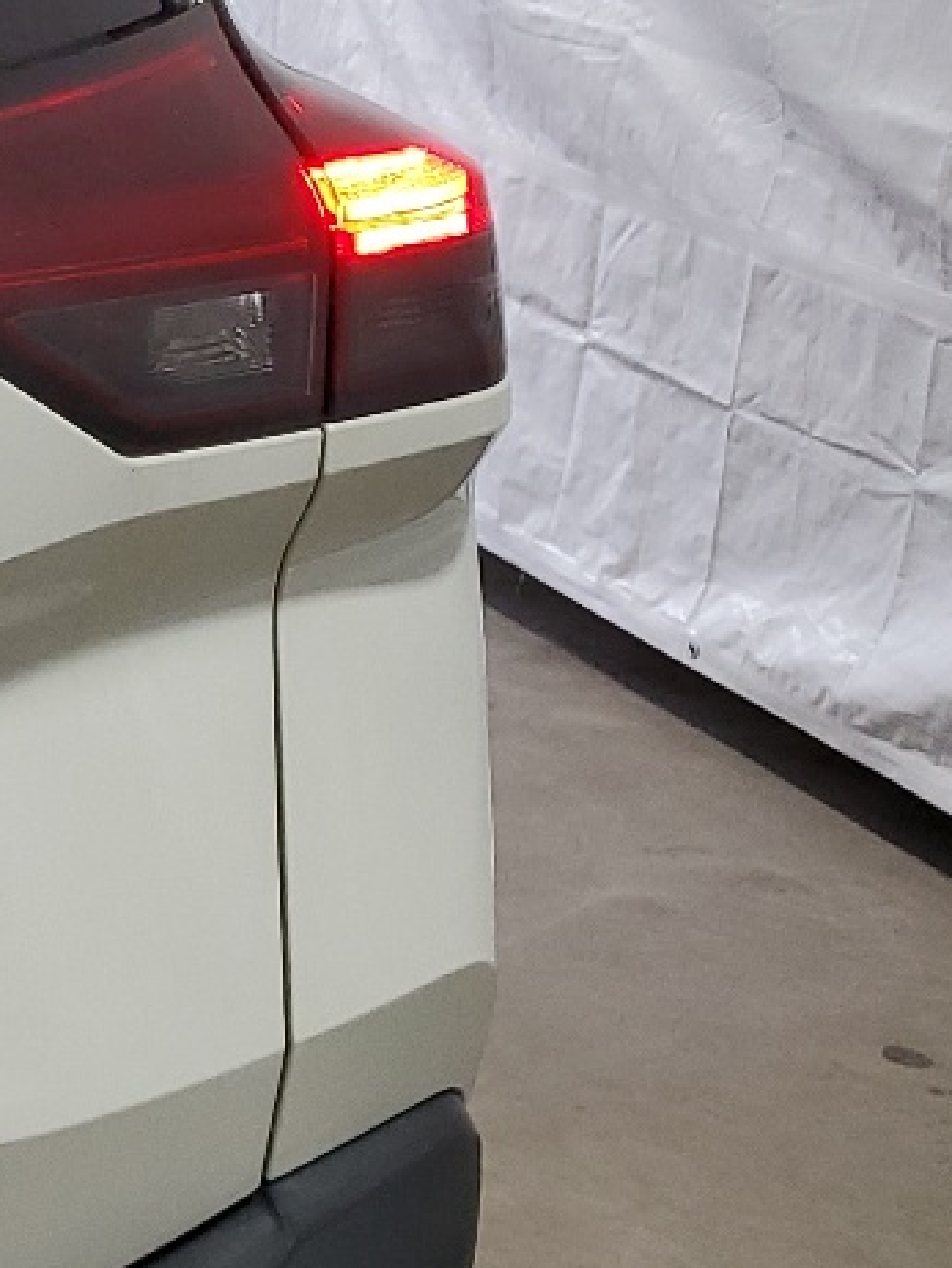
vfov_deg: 21.8
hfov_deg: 13.2
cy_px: 565
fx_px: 3297
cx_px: -1169
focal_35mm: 90
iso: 85
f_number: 1.5
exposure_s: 1/120
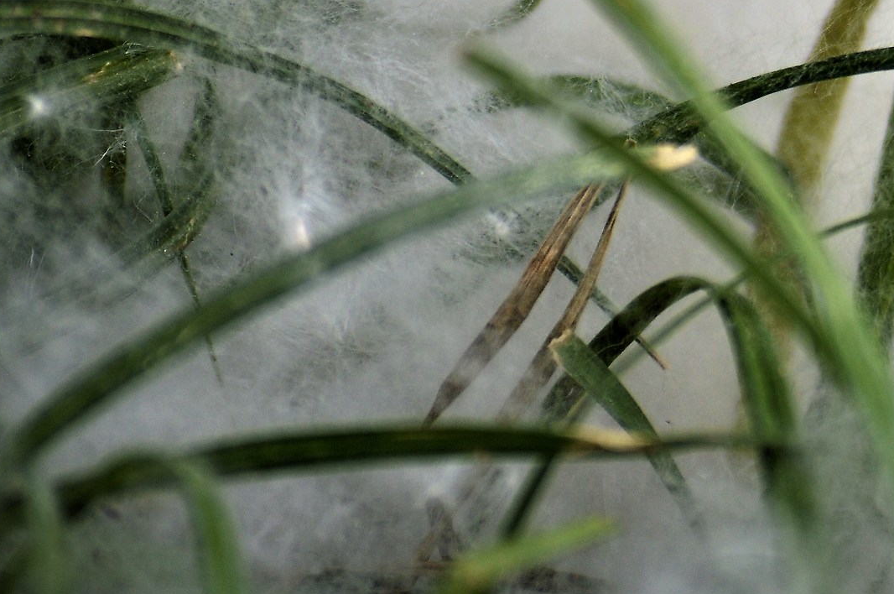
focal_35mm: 412
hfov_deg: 5.0
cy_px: -63
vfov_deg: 3.3
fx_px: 10219
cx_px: 954
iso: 100
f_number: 5.6
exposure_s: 1/250
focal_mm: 122
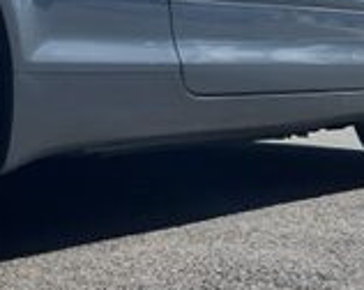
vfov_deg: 13.7
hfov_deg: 16.7
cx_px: -200
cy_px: -191
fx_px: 1108
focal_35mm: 103
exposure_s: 1/4831
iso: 50
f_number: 1.5
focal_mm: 5.7
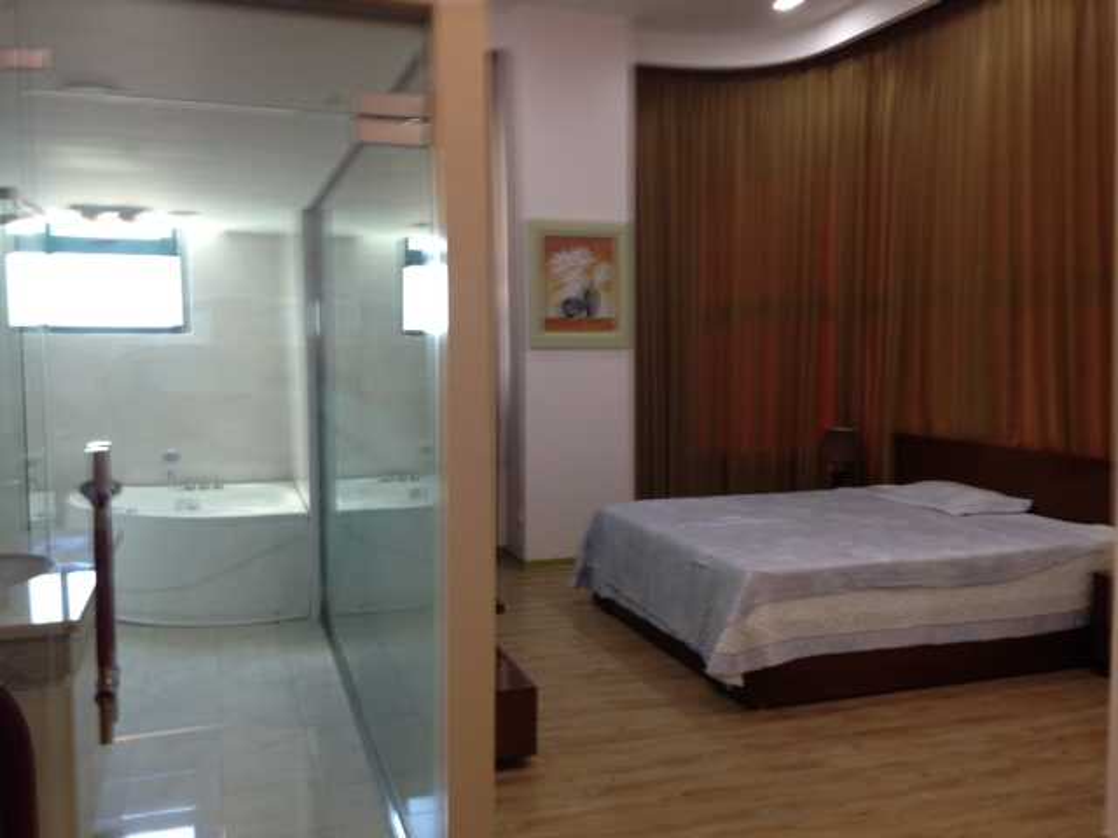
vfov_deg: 42.9
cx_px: 559
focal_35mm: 33
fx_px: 1066
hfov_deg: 55.4
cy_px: 419
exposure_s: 1/20
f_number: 2.4
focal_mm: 4.12
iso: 80
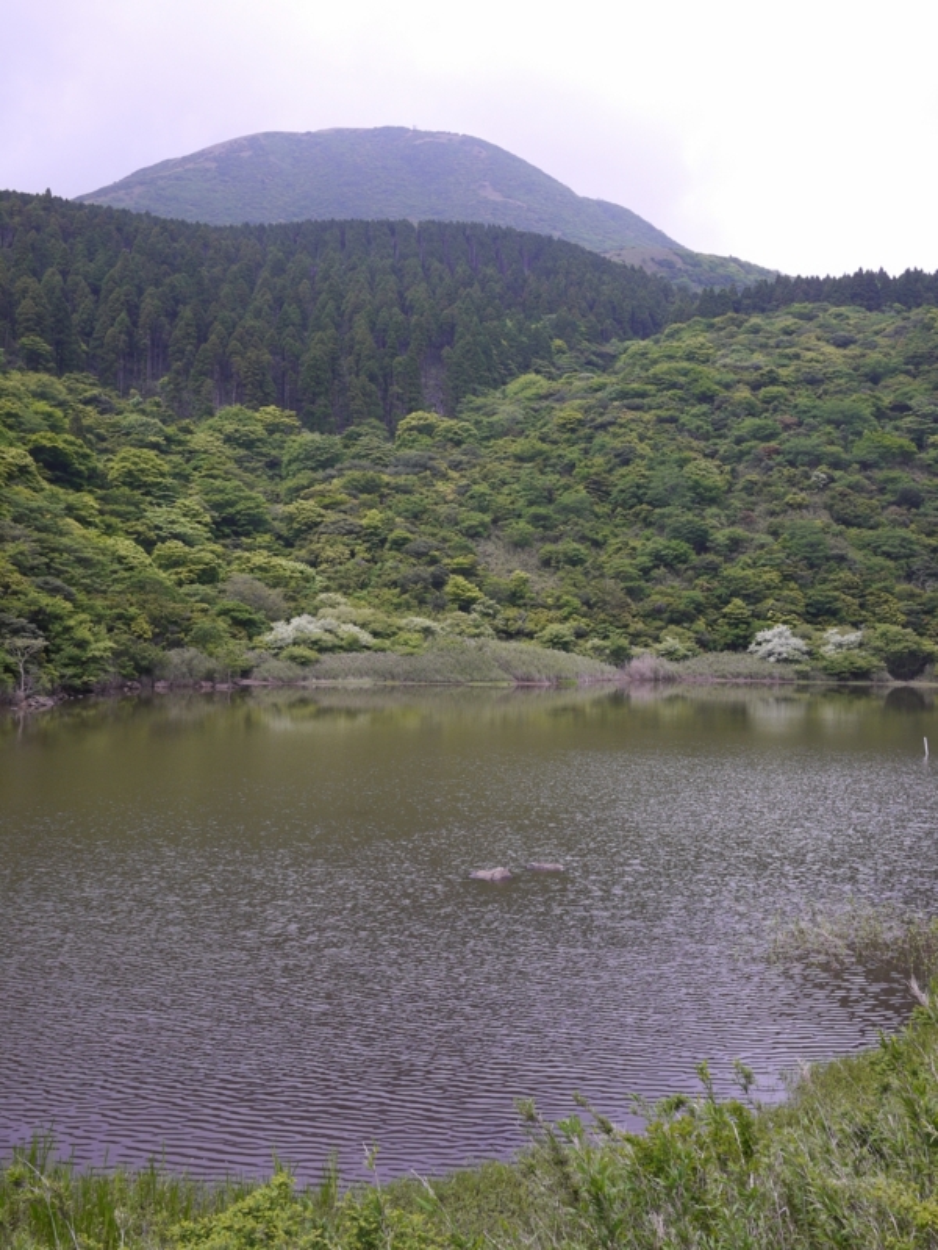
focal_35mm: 40
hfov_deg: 36.0
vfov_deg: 46.8
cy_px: 625
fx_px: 1445
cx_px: 469
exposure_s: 1/320
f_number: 7.1
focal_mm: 20
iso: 200
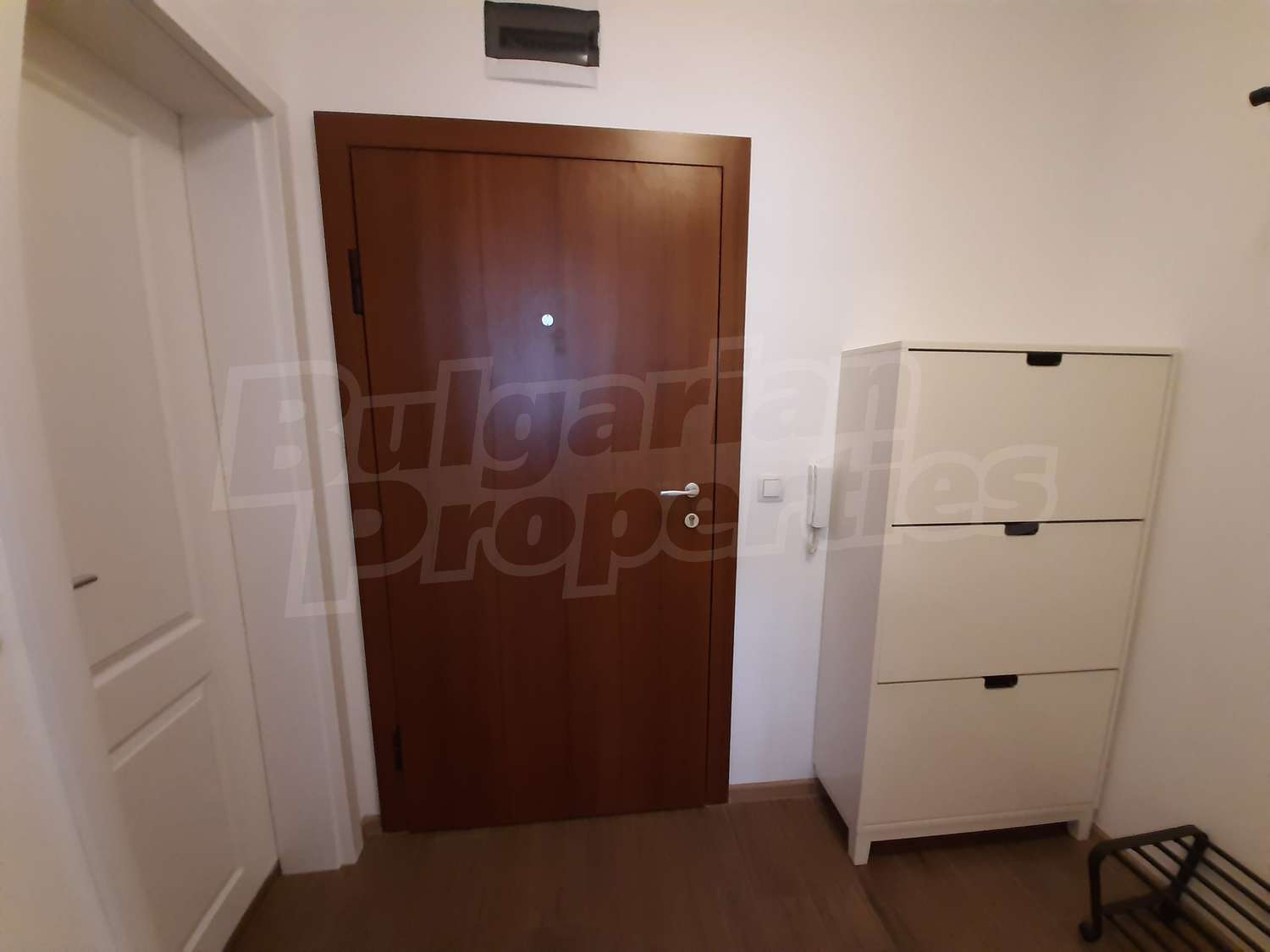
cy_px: 476
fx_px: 477
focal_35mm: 13
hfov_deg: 106.2
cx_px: 635
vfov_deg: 89.9
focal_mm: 1.42
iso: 250
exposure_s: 1/25
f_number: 2.2
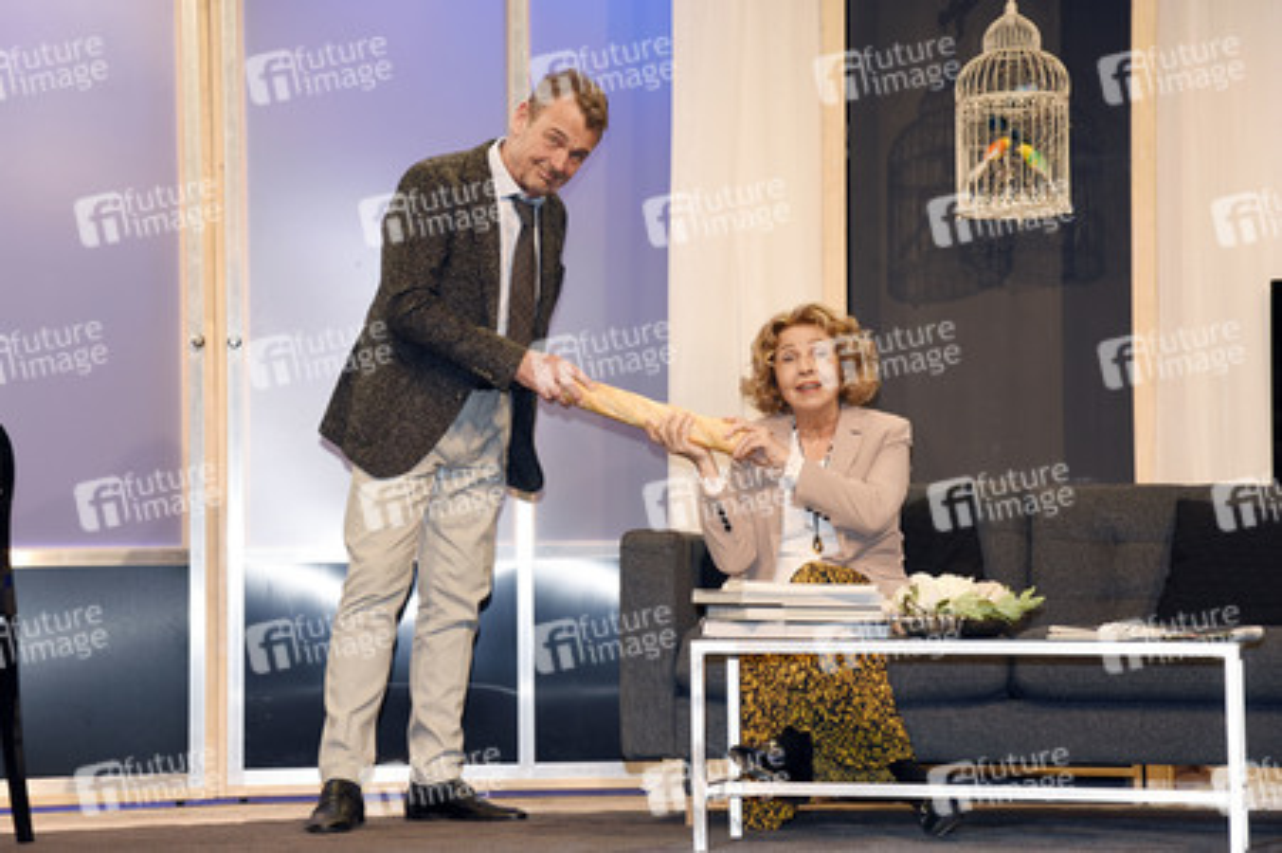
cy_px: 426
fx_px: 3380
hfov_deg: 21.5
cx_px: 641
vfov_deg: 14.4
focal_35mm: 95
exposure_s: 1/125
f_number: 6.3
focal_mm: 95
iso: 500
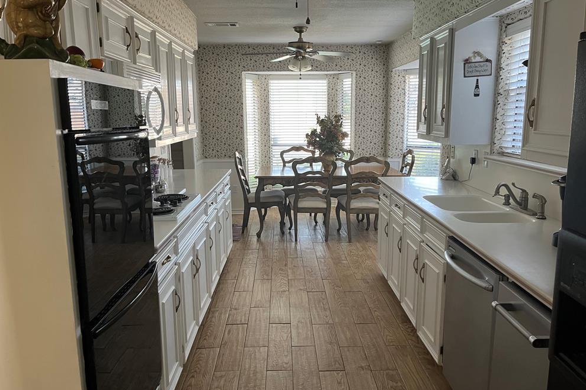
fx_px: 456
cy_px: 198
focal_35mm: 28
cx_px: 293
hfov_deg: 65.5
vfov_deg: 46.4
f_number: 1.6
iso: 125
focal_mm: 5.1
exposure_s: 1/70
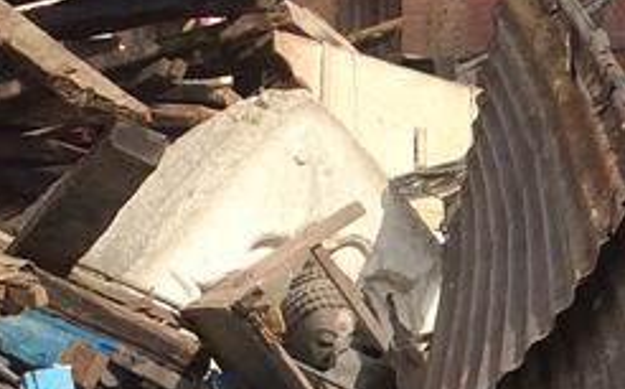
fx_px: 2943
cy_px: -64
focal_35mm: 173
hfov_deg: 11.5
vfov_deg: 7.5
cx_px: 1026
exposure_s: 1/1414
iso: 32
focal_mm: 4.12
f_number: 2.2
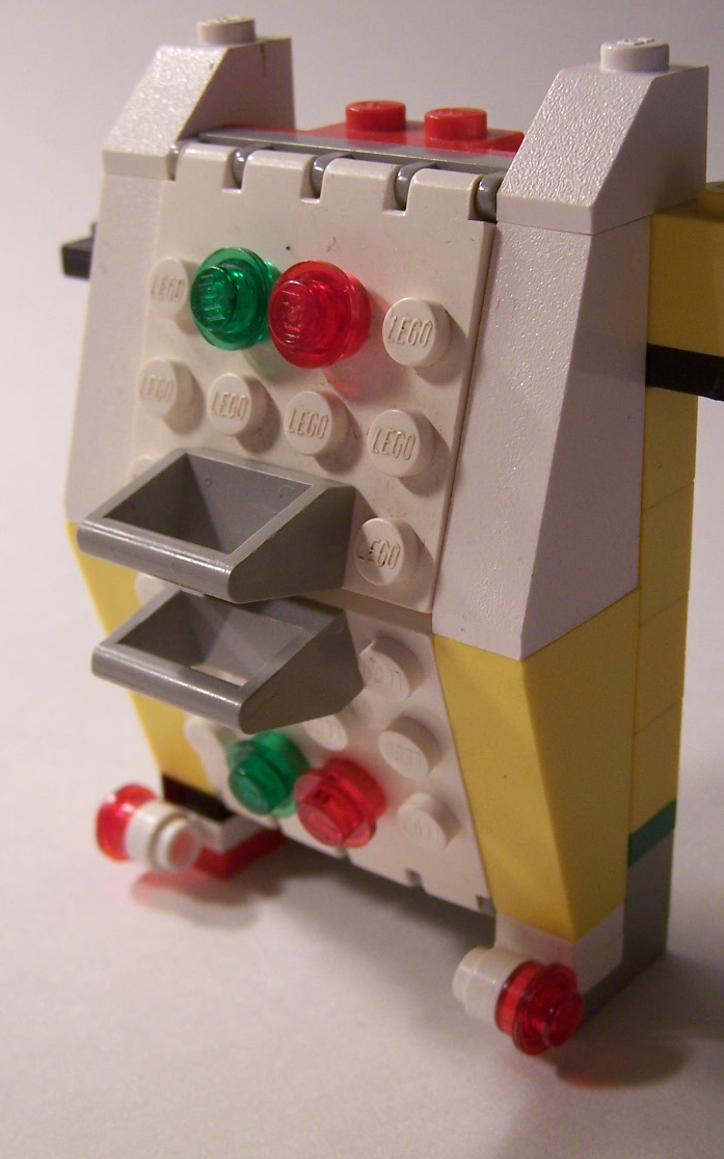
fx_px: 1706
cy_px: 578
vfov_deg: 37.5
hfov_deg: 23.9
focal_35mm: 54
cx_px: 418
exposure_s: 1/30
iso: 100
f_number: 2.8
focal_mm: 6.3
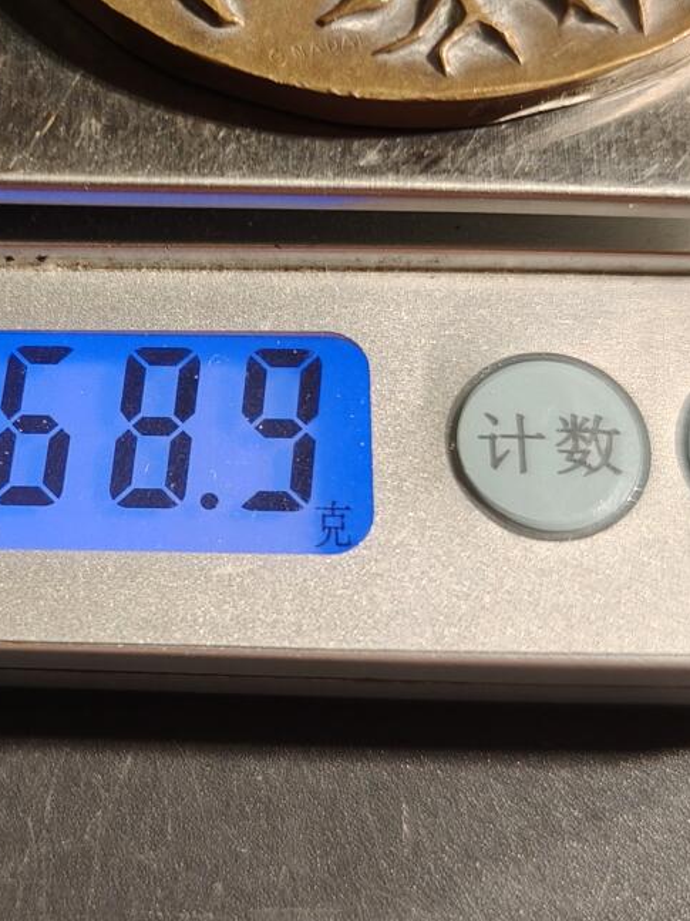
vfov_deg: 30.2
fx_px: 1702
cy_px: 369
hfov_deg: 22.4
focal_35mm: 64
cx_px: 74
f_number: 1.6
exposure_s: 1/155
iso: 250
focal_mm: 6.06
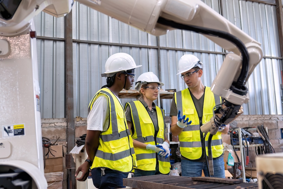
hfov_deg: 48.5
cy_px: 94
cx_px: 142
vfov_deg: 33.4
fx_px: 314
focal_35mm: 40
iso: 160
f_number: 2.8
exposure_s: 1/160
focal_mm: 27
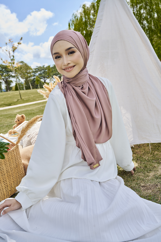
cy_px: 121
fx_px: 241
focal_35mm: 36
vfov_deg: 53.1
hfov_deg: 36.9
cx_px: 80
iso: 100
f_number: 7.1
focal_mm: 36
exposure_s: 1/200
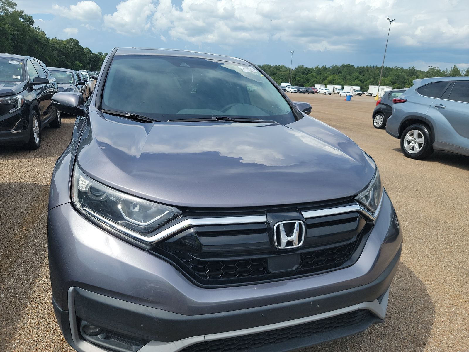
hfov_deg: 71.6
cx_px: 234
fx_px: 325
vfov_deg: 56.8
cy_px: 176
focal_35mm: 24
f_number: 1.8
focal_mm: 6.7
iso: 50
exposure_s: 1/789
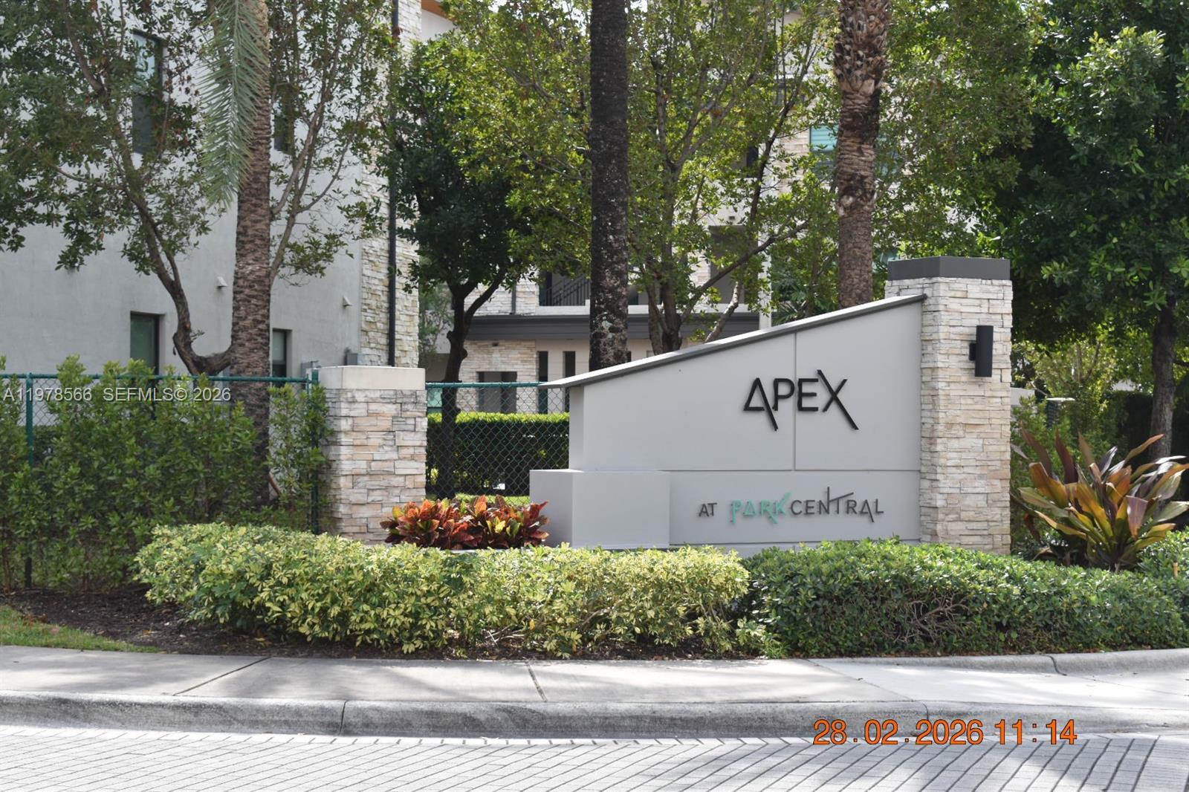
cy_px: 396
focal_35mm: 72
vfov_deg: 18.9
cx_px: 594
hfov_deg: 28.1
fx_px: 2377
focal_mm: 48
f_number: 8
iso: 200
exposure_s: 1/250
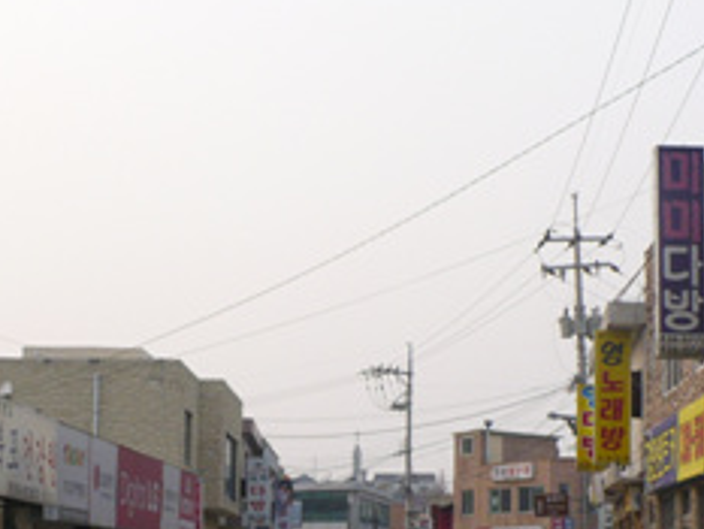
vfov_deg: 17.5
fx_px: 1689
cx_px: 322
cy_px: 478
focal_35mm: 83
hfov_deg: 23.5
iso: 100
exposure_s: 1/250
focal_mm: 6.1
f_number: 2.8
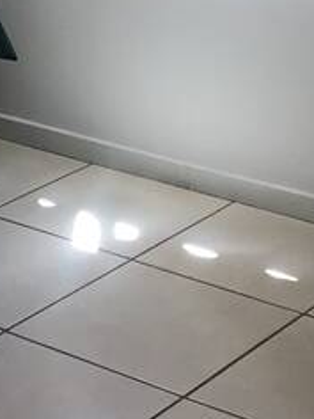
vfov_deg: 14.4
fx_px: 1548
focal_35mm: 128
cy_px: -197
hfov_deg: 11.4
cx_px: -46
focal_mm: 4
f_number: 1.8
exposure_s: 1/120
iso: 64
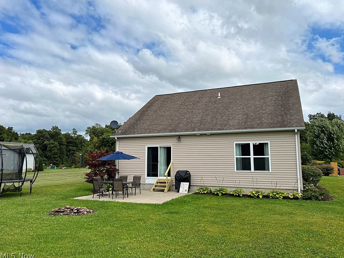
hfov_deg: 65.3
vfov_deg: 51.4
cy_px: 128
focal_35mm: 27
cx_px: 177
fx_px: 268
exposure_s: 1/6579
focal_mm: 5.7
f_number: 1.5
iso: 50
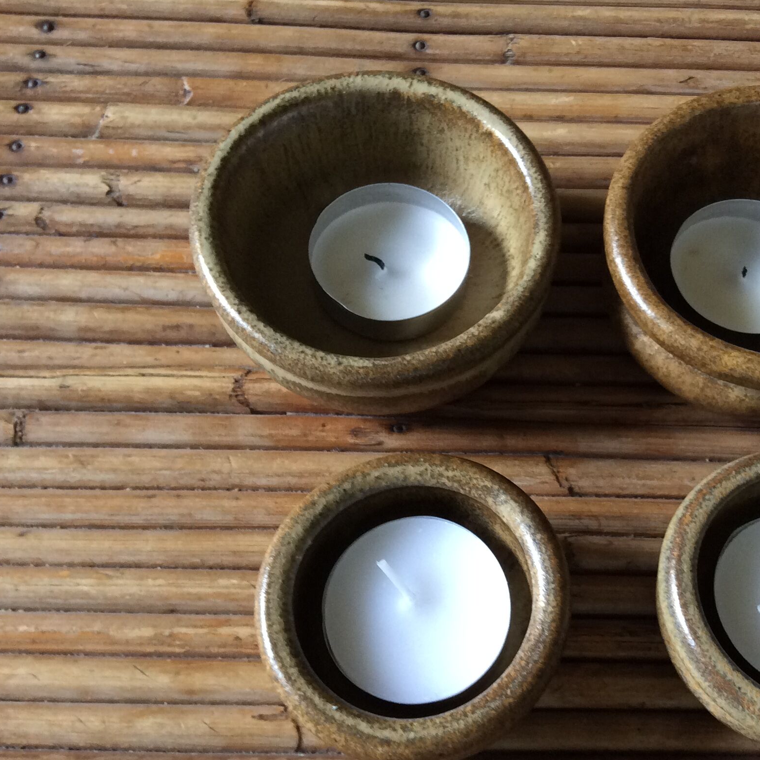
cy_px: 415
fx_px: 1167
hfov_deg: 35.6
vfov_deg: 36.0
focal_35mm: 47
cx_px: 525
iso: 80
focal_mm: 3.3
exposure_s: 1/25
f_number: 2.4
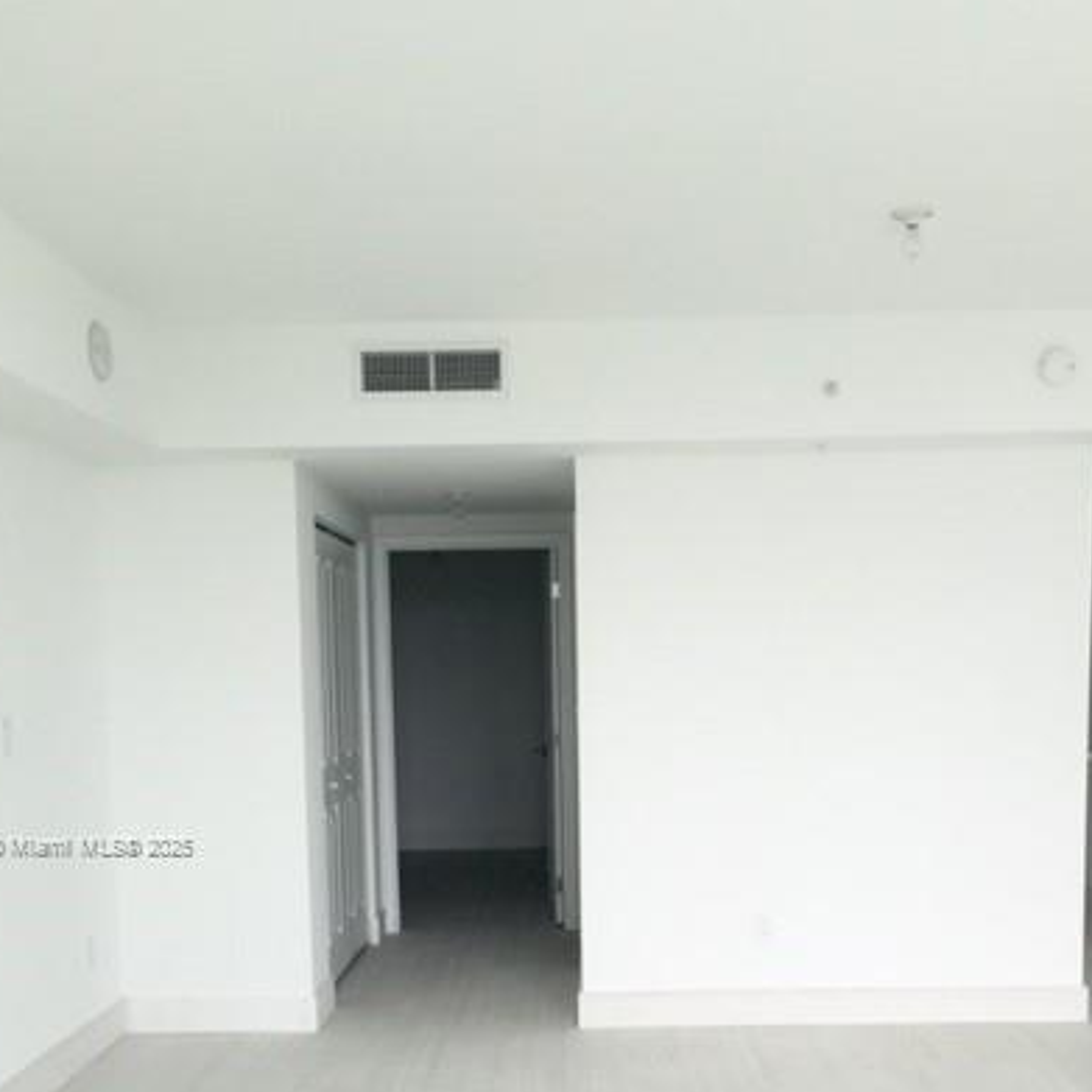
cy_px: 846
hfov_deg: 40.0
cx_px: 539
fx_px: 1499
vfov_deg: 38.8
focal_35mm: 42
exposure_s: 1/284
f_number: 2.2
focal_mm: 4.15
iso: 32
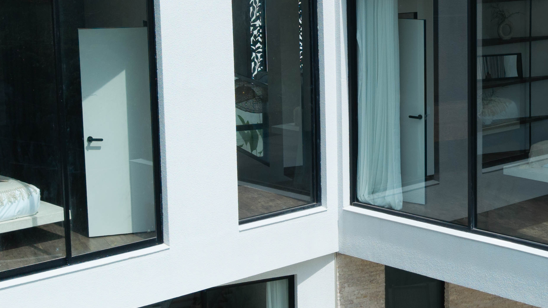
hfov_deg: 24.3
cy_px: 93
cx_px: 495
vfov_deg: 14.2
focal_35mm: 85
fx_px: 1235
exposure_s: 1/5000
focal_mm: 8.67
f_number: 1.8
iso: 130
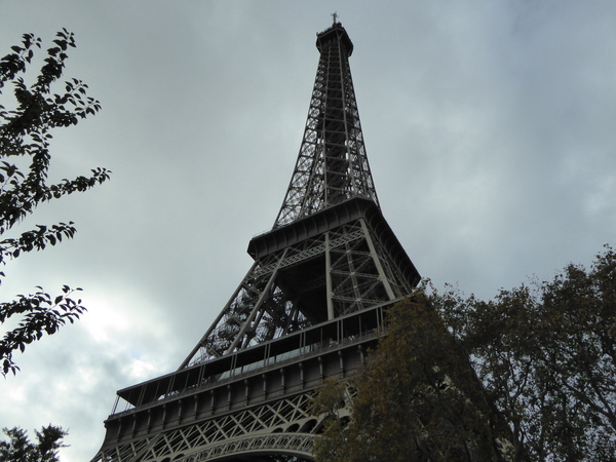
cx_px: 308
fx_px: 516
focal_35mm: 29
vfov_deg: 48.2
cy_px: 231
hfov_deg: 61.7
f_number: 3.5
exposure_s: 1/2000
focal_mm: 5
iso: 200
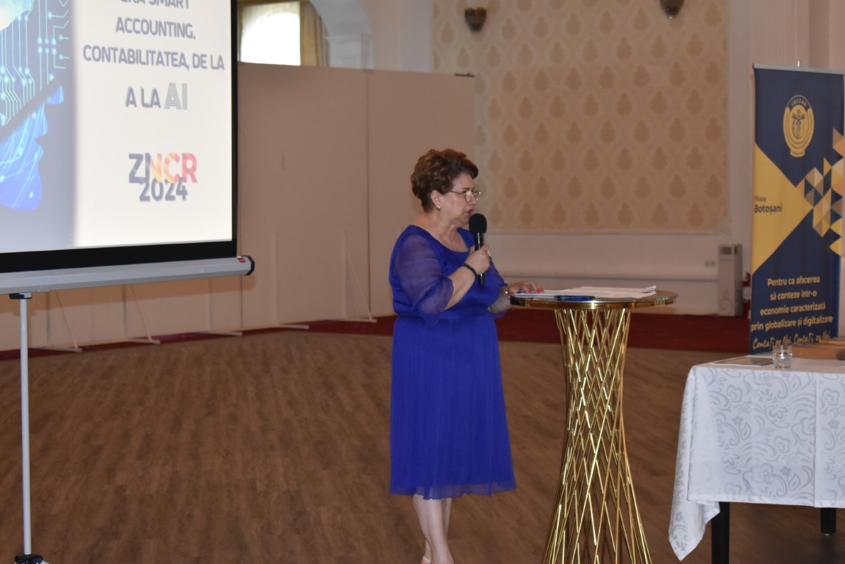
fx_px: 1936
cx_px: 422
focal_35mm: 82
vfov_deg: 16.6
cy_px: 282
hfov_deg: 24.6
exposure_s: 1/100
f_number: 5.6
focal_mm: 55
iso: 1600
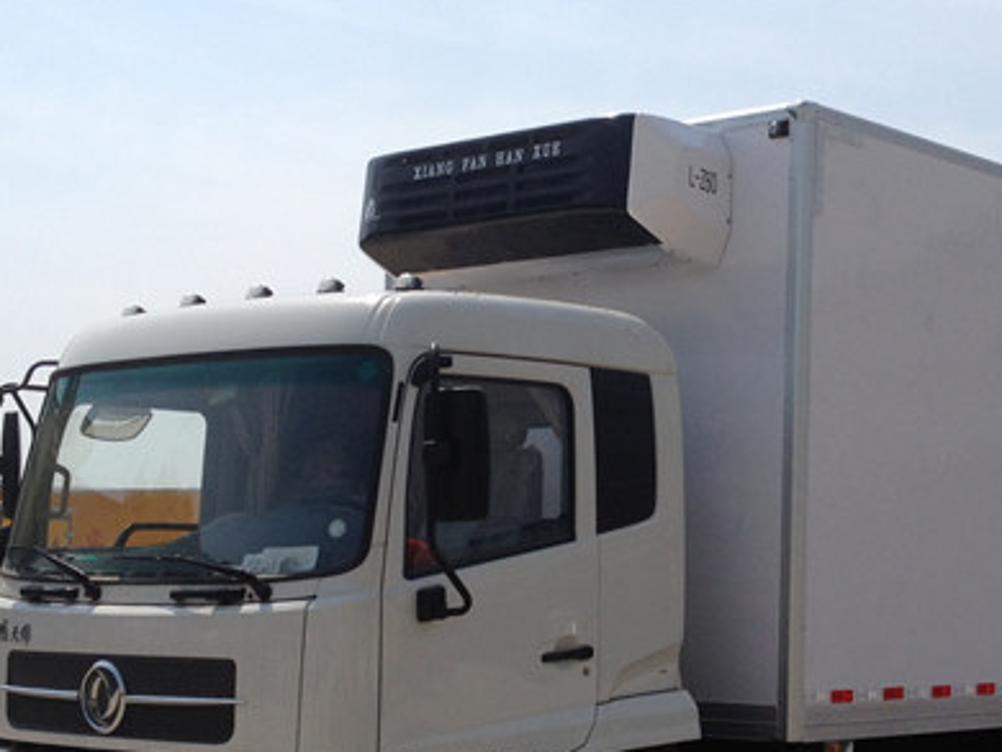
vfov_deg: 18.8
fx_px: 2259
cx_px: 719
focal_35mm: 78
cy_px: 552
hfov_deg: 24.8
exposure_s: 1/3067
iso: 50
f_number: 2.4
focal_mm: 4.28
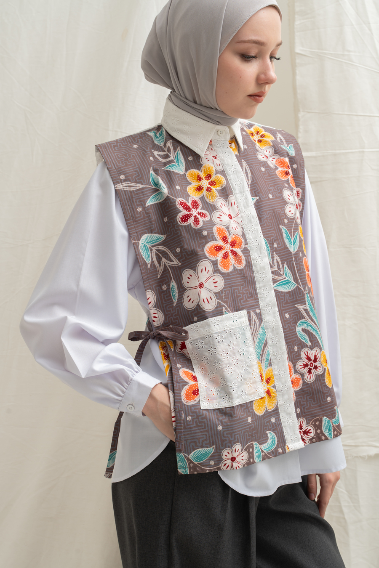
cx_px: 190
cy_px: 284
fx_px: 932
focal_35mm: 59
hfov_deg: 23.0
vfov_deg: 33.9
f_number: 9
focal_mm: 59
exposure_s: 1/160
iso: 100
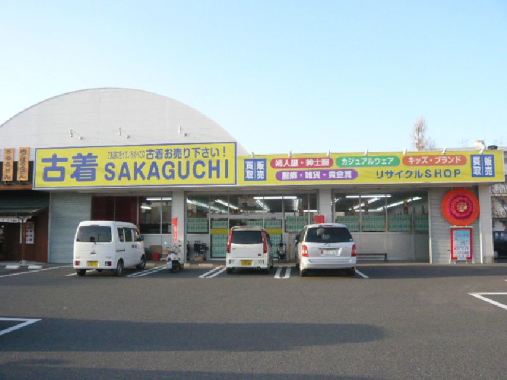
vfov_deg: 49.7
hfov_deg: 63.4
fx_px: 410
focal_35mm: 28
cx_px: 254
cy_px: 190
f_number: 8
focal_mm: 4.6
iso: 400
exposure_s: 1/160
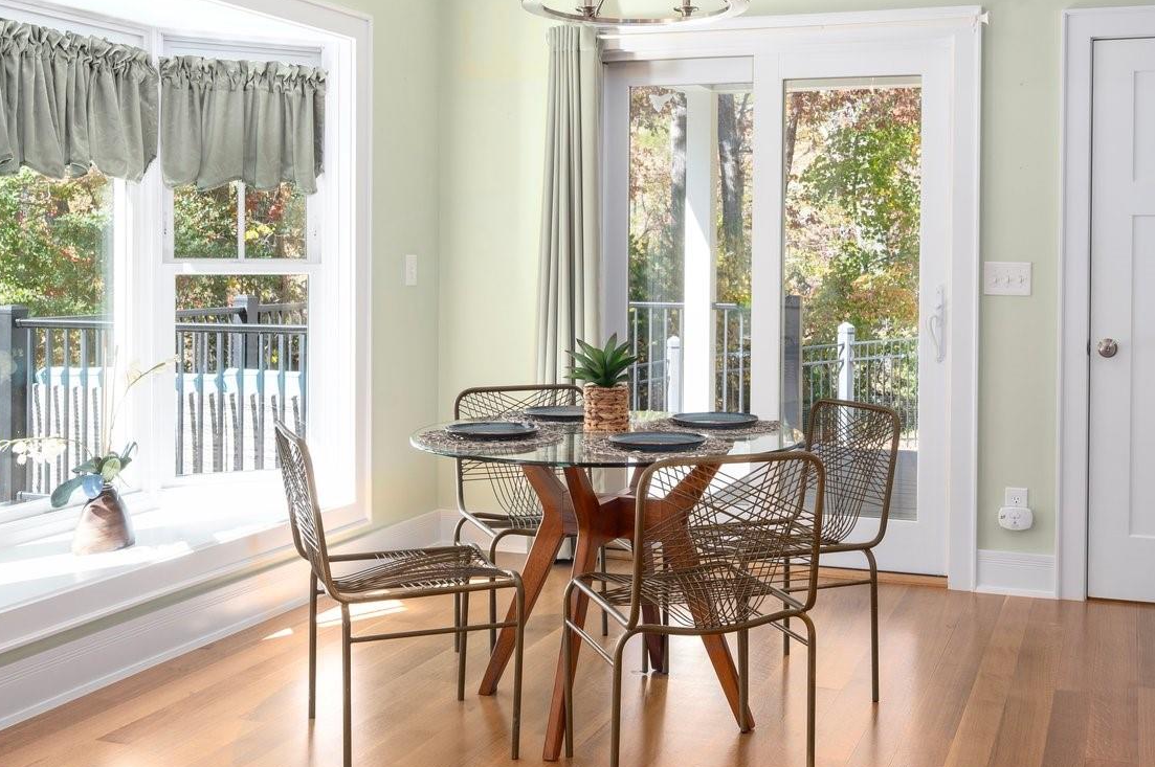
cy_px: 271
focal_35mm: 40
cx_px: 693
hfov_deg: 48.3
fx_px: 1280
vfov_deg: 33.2
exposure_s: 1/60
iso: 200
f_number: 8
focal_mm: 21.5
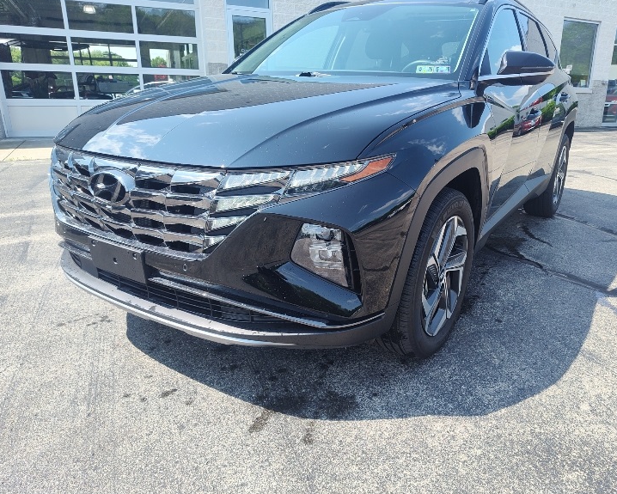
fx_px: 457
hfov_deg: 67.9
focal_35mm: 25
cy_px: 251
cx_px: 341
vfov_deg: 56.8
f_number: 1.8
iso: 100
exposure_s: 1/880
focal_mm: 5.56
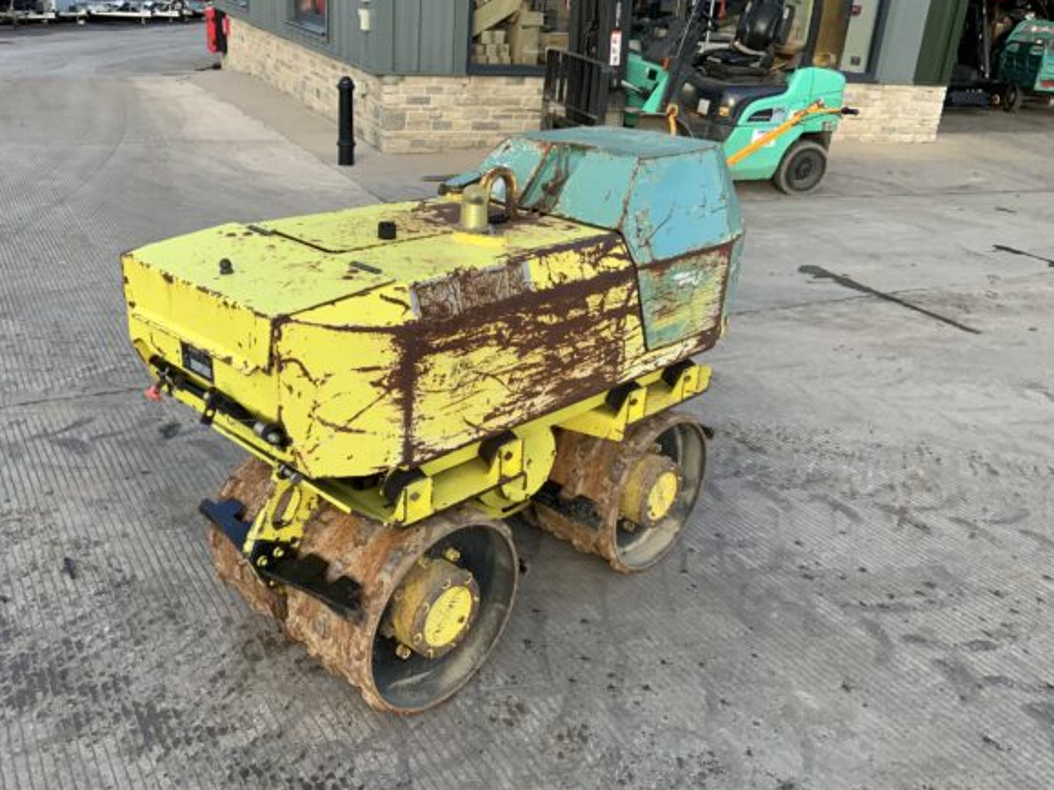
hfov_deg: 56.7
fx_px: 974
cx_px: 482
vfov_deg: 44.1
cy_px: 378
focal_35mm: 32
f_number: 1.8
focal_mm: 3
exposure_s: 1/338
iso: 16
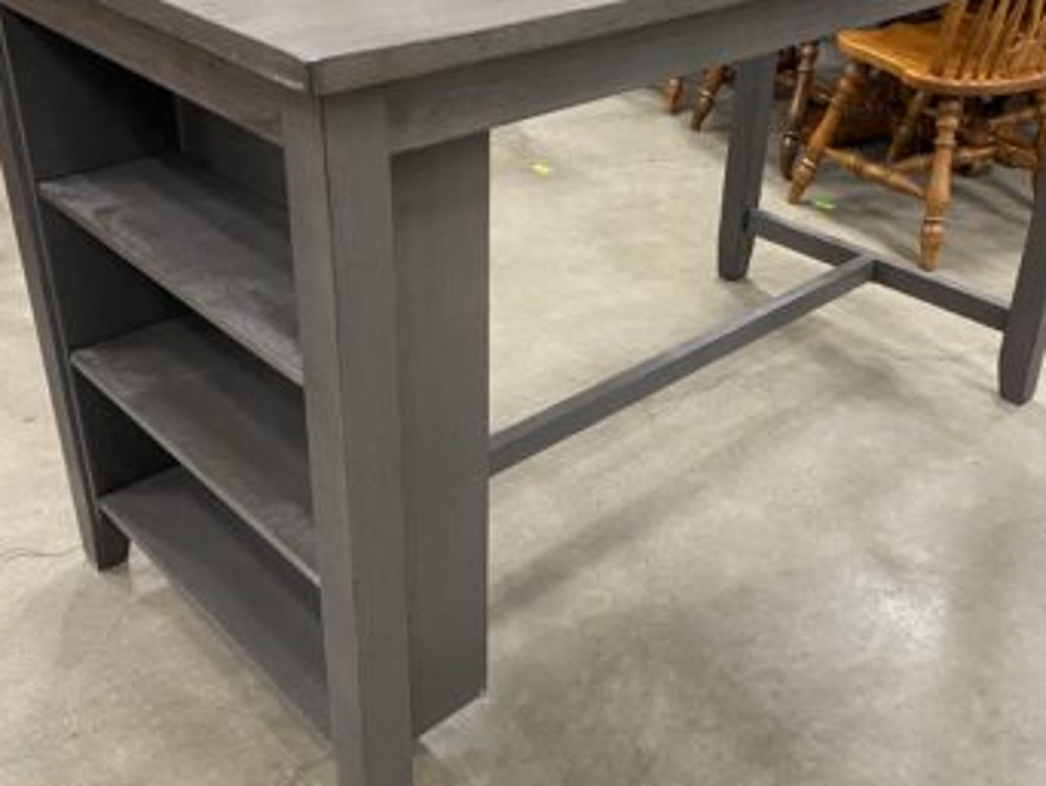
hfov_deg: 48.9
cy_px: 329
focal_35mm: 38
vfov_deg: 37.7
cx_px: 578
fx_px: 1149
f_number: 1.8
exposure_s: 1/60
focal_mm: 4.25
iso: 500
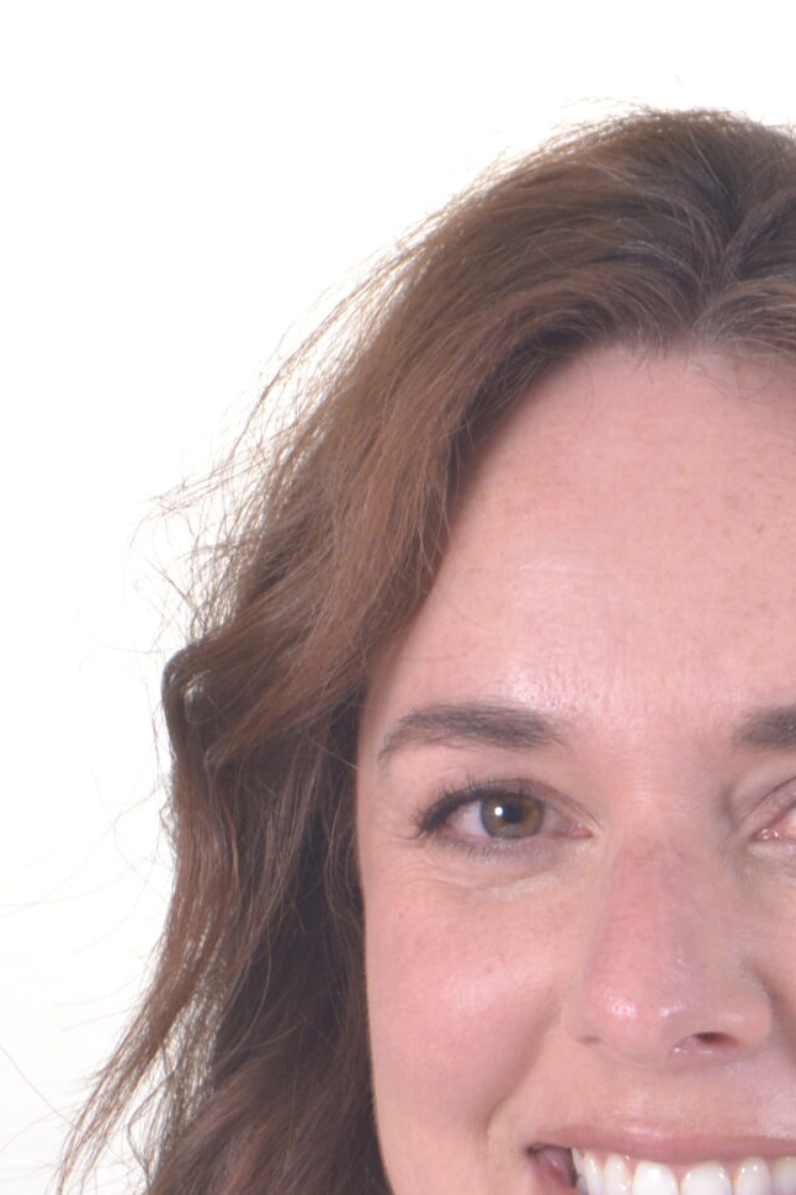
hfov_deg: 4.3
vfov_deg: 6.5
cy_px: 1103
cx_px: 670
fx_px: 10513
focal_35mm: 317
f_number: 9
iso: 400
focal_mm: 80
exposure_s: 1/125
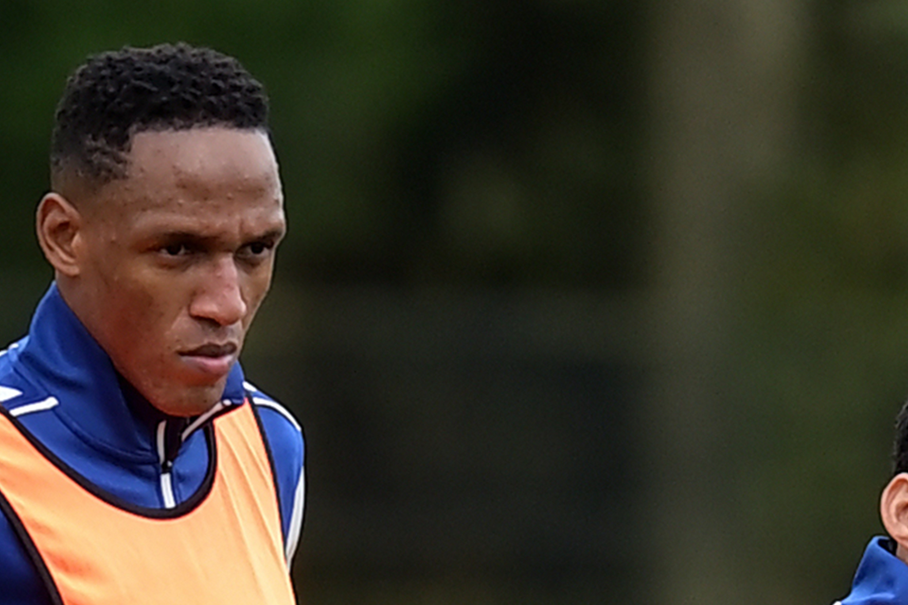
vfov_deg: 1.1
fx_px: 31831
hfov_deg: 1.6
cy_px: 869
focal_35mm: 1262
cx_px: 1072
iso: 1250
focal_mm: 400
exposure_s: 1/2000
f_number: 3.5
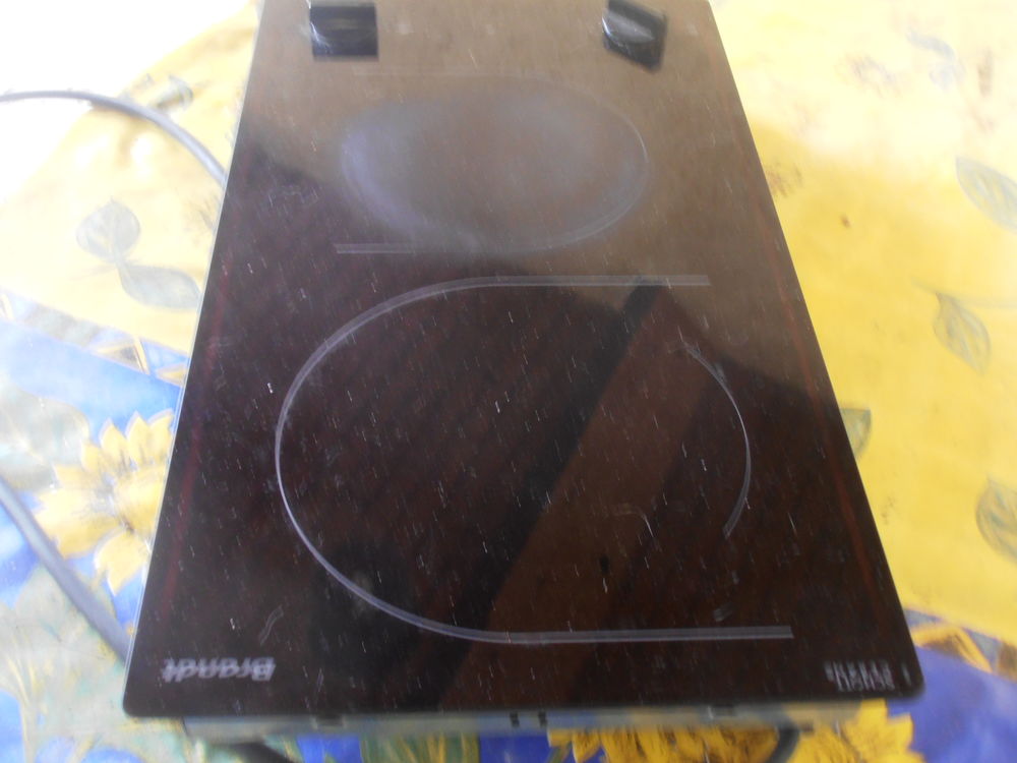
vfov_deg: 32.9
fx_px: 1293
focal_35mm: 44
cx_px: 508
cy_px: 382
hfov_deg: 42.9
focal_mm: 7.87
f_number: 4.2
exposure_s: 1/2
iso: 200
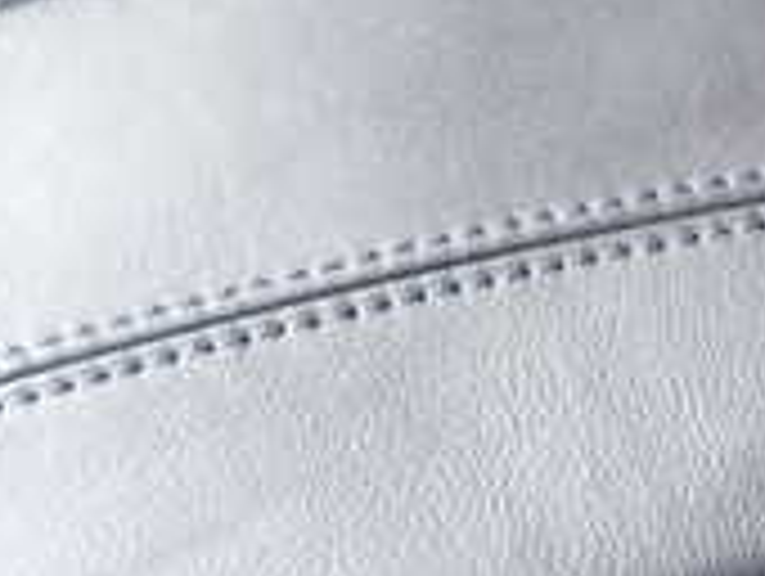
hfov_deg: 19.2
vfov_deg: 16.5
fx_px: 1948
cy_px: 562
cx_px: 1179
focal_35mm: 88
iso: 200
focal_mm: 4.5
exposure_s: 1/50
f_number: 2
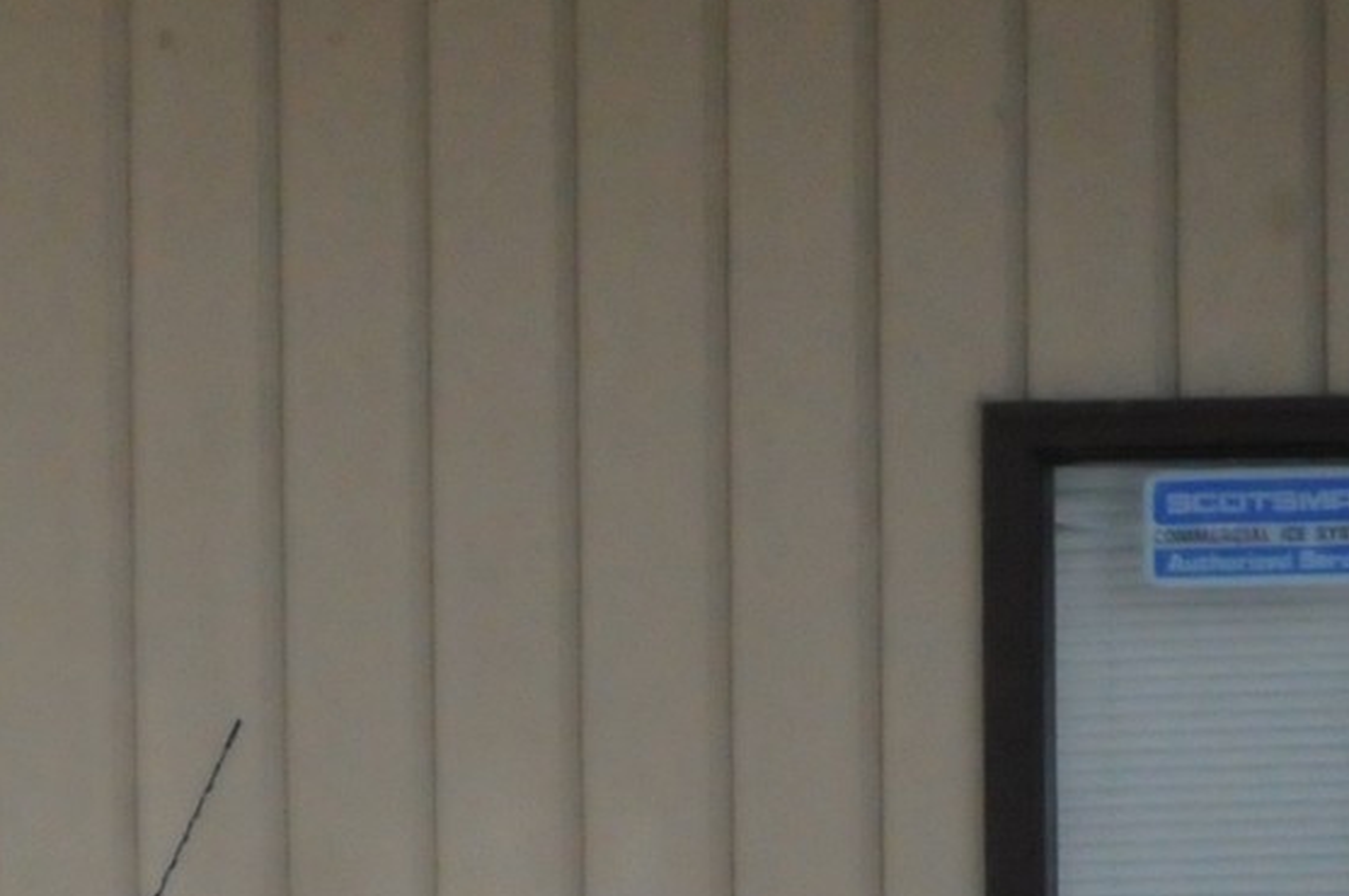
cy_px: 1878
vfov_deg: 2.1
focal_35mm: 660
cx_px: -1087
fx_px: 24702
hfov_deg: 3.1
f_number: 7.1
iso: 1800
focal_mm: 98
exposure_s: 1/8000
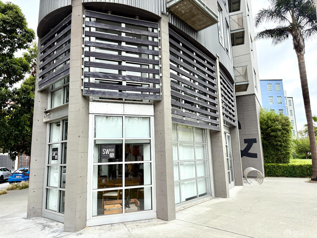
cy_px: 119
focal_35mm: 24
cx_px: 158
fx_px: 220
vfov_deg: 56.8
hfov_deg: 71.6
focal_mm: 6.76
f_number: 1.78
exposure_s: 1/1901
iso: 100
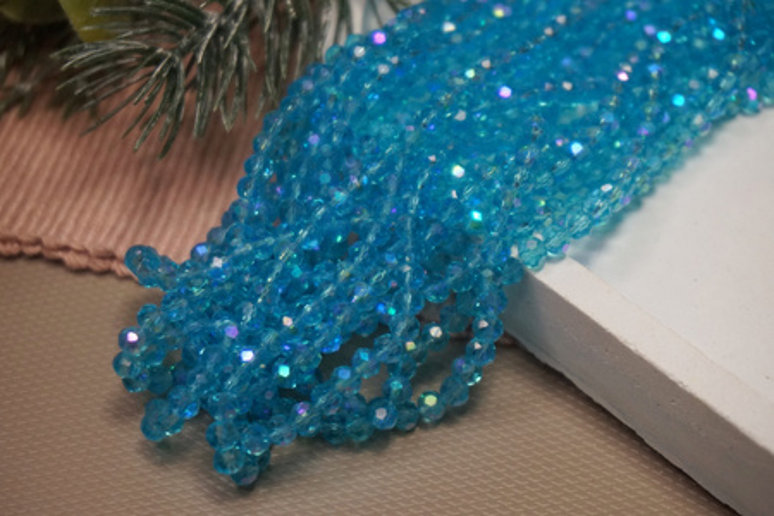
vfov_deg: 19.3
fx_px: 1516
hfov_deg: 28.6
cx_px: 387
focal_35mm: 70
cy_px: 258
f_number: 5.6
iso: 1600
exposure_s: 1/80
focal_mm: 47
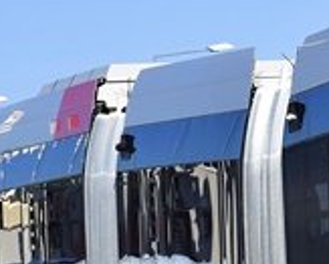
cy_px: 173
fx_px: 4711
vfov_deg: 3.2
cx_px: 628
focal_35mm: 483
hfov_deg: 4.0
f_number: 7.1
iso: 200
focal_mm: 70
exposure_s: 1/800
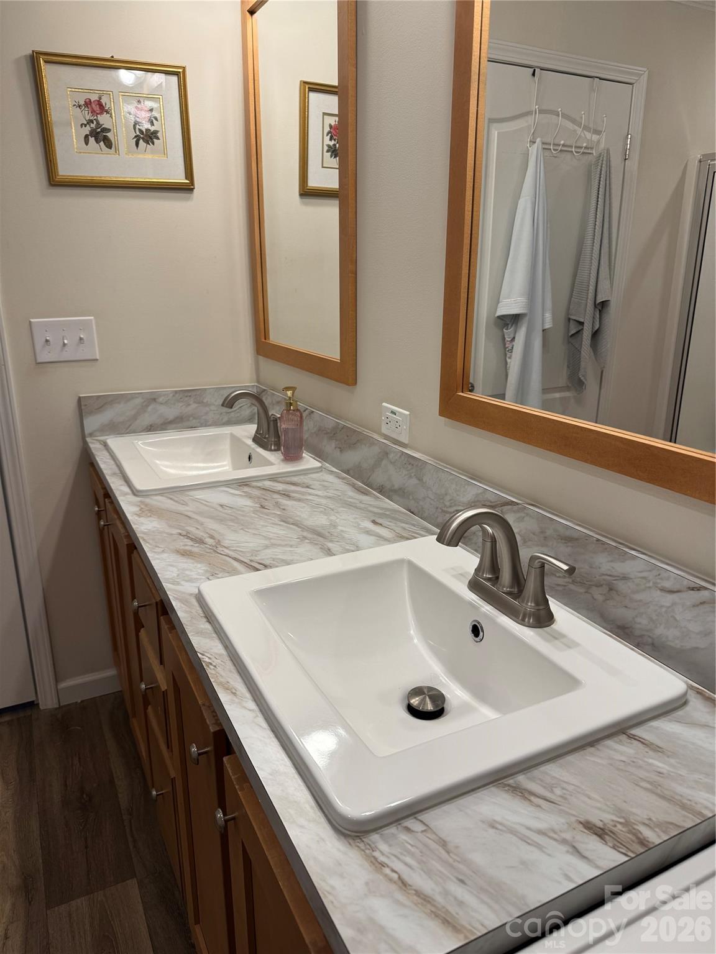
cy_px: 477
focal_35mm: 24
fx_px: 662
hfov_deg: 56.8
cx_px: 358
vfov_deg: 71.6
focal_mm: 6.76
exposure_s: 1/120
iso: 80
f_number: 1.78
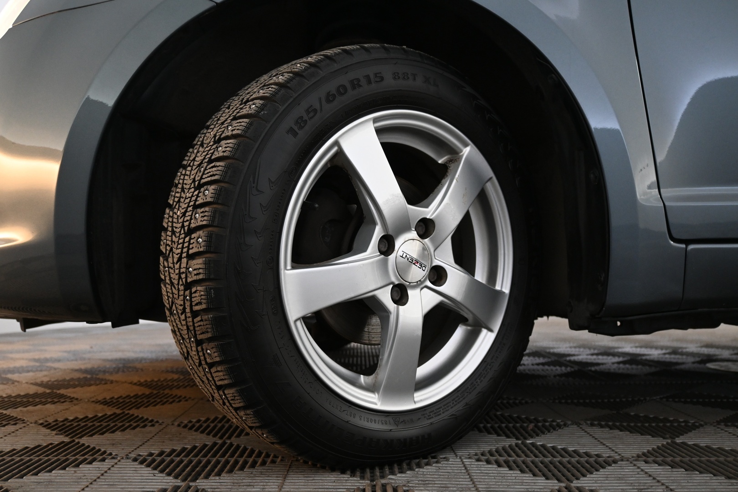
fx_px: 692
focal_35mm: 34
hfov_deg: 56.1
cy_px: 246
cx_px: 369
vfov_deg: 39.1
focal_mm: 22.5
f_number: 4
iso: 1250
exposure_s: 1/40
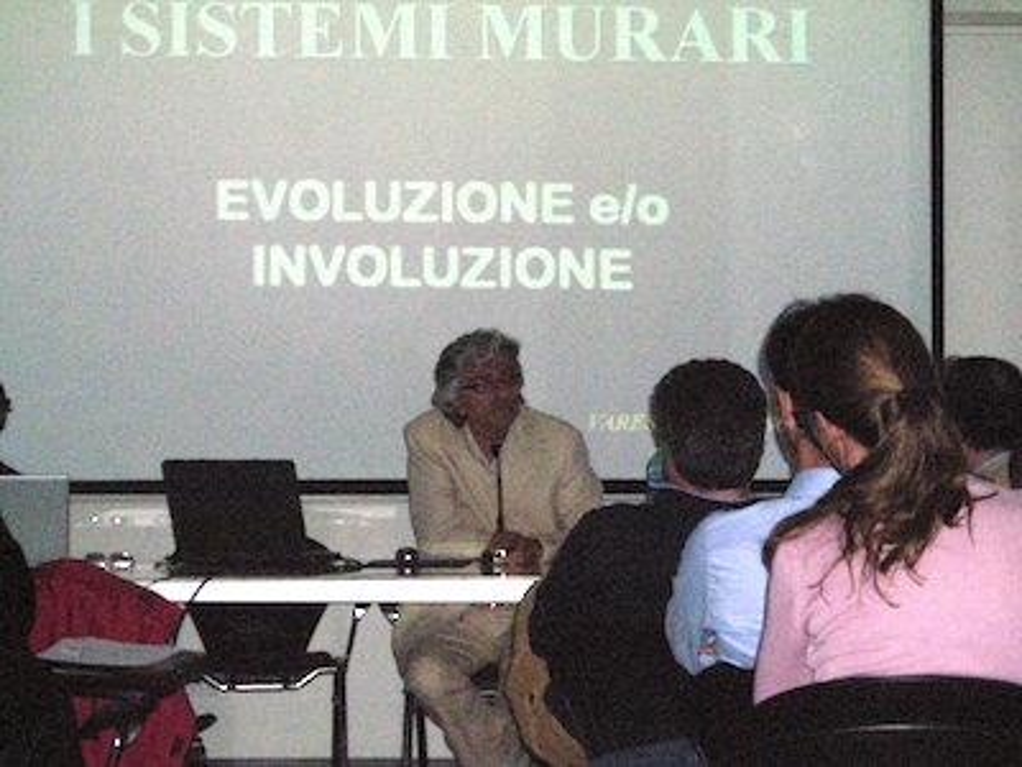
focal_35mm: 116
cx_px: 511
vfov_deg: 12.8
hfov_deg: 17.0
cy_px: 384
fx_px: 3425
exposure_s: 1/120
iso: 800
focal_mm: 19.2
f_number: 5.3
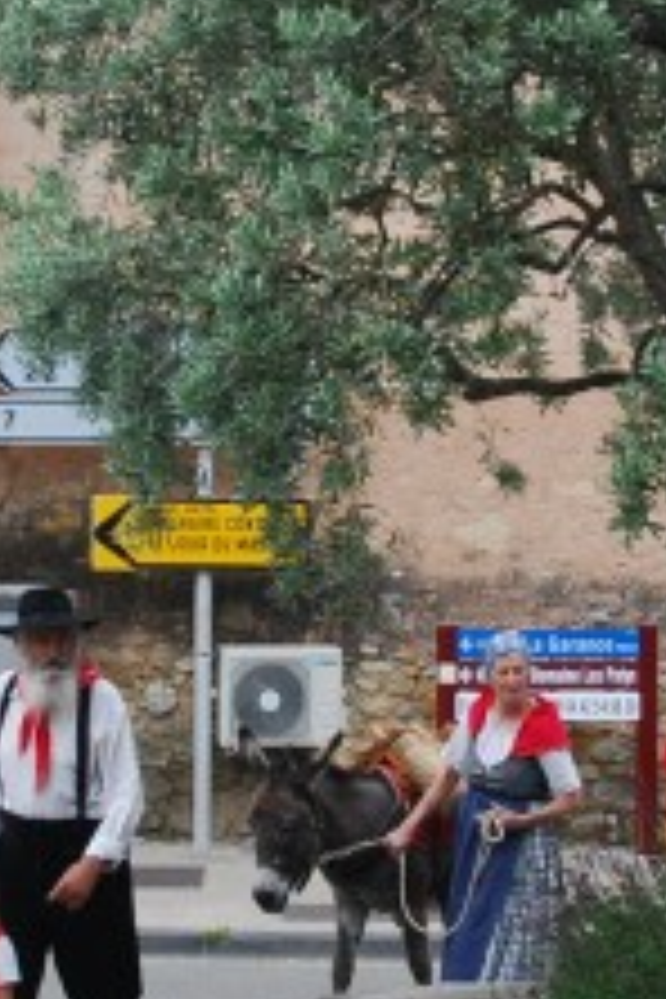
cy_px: 504
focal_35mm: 145
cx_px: 317
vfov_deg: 14.2
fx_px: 4023
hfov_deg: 9.5
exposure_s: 1/250
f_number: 8
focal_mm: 24
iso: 400
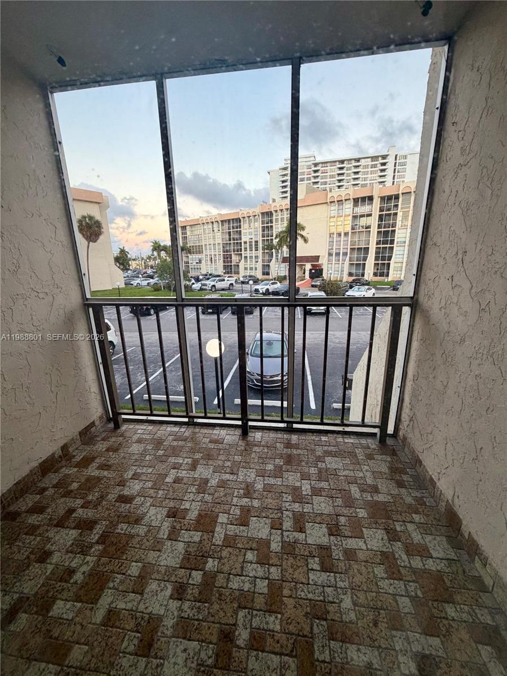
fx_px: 273
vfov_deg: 102.1
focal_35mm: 14
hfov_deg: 85.7
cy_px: 338
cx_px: 254
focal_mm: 2.22
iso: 250
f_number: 2.2
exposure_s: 1/120
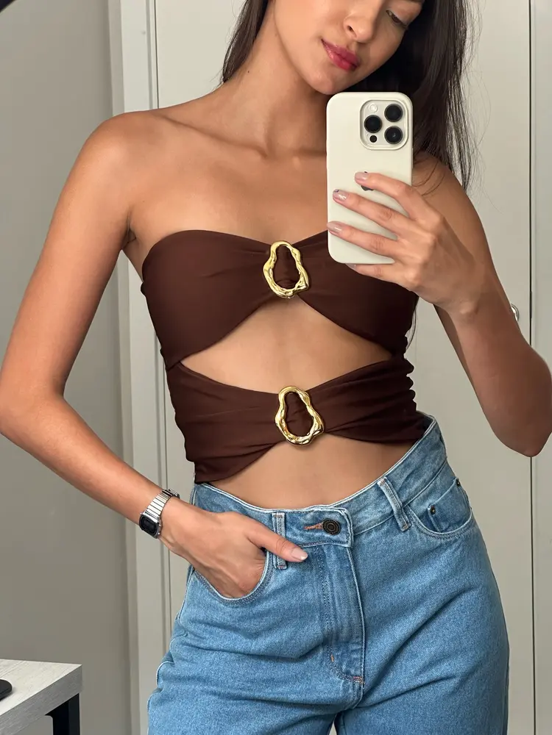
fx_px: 1637
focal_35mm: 77
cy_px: 368
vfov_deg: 25.3
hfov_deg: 19.1
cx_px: 276
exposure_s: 1/99
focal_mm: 9
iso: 160
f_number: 2.8
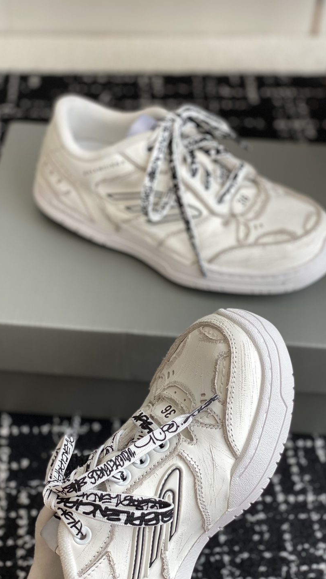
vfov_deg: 36.6
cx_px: 175
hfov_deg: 21.1
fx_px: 876
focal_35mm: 57
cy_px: 291
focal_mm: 6
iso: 20
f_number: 2
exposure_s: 1/172
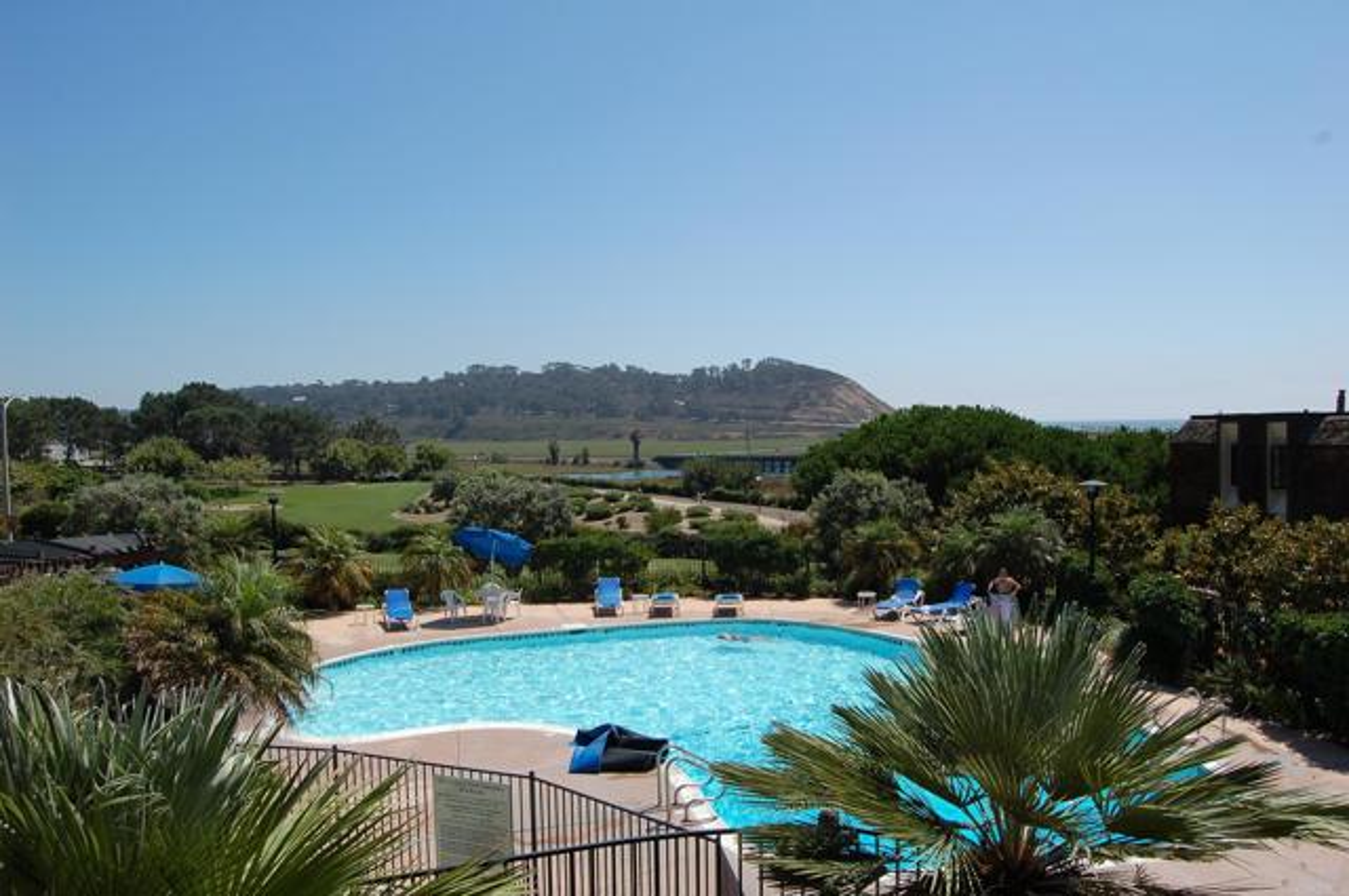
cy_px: 448
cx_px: 674
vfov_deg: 47.8
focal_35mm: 27
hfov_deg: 67.4
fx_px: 1010
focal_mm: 18
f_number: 11
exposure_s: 1/400
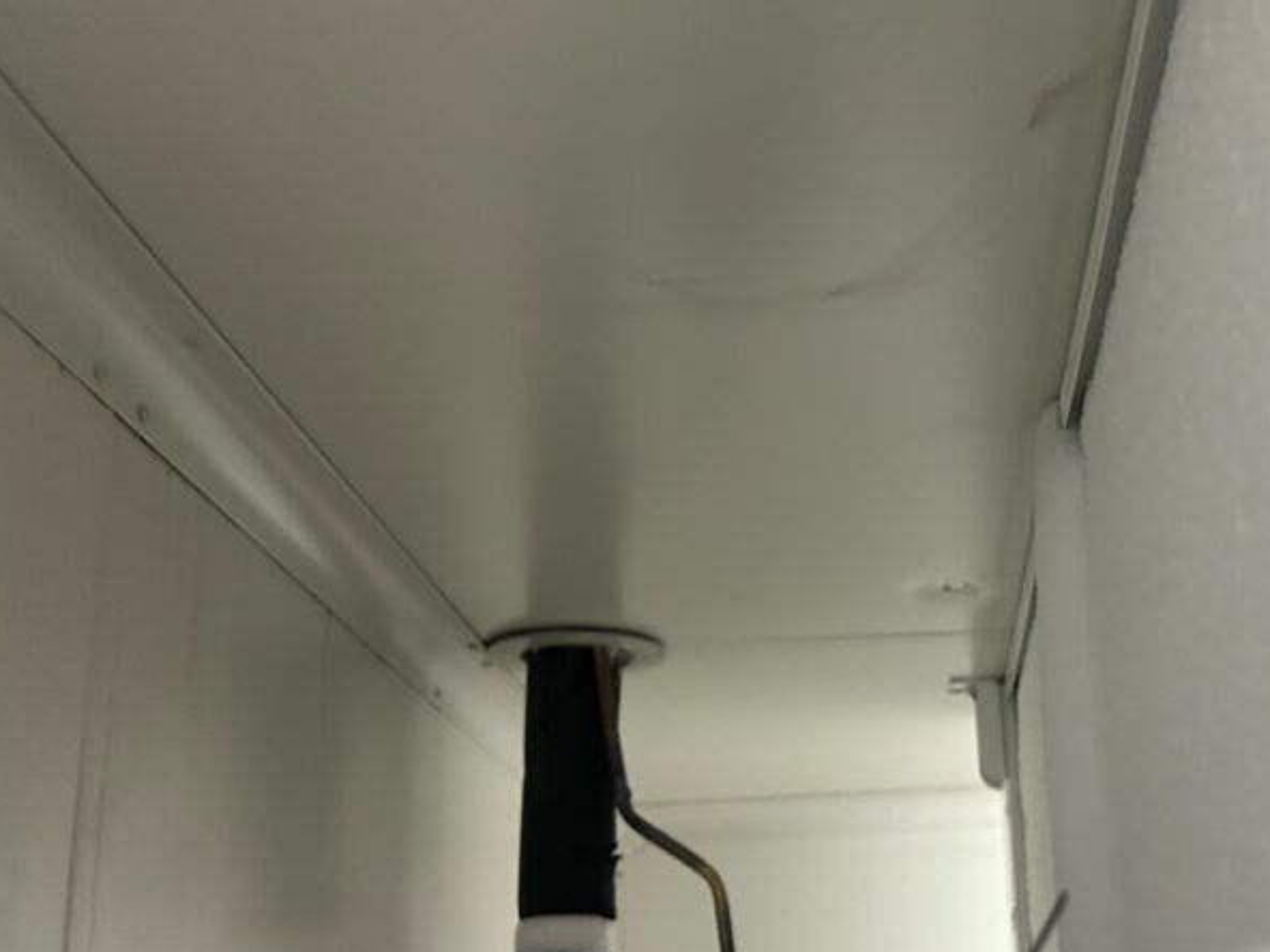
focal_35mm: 45
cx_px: 1055
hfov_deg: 40.0
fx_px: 1651
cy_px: 618
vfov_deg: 32.0
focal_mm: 5.7
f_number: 1.5
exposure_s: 1/33
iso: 500
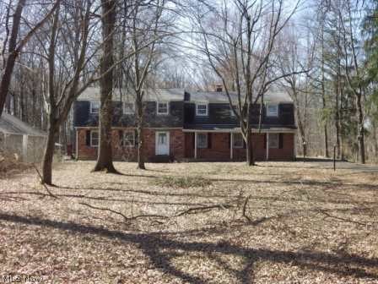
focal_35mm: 41
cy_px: 142
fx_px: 448
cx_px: 189
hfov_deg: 45.8
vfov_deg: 35.1
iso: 100
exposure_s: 1/320
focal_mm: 7.4
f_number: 3.6
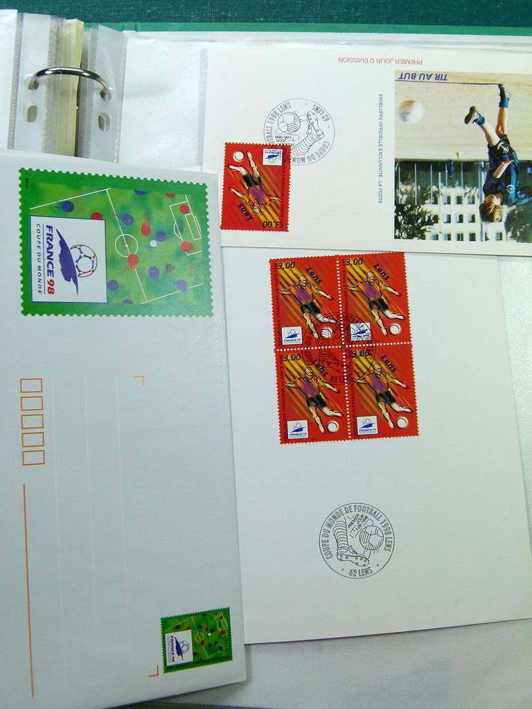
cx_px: 266
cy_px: 354
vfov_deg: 47.9
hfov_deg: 36.8
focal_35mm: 39
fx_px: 799
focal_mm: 7
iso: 100
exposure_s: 1/125
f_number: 4
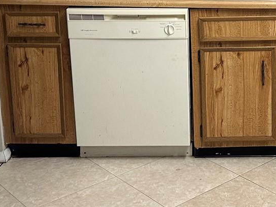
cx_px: 256
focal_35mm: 71
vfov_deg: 20.2
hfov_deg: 26.3
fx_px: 566
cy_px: 8
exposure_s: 1/60
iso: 200
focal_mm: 6.86
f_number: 1.78
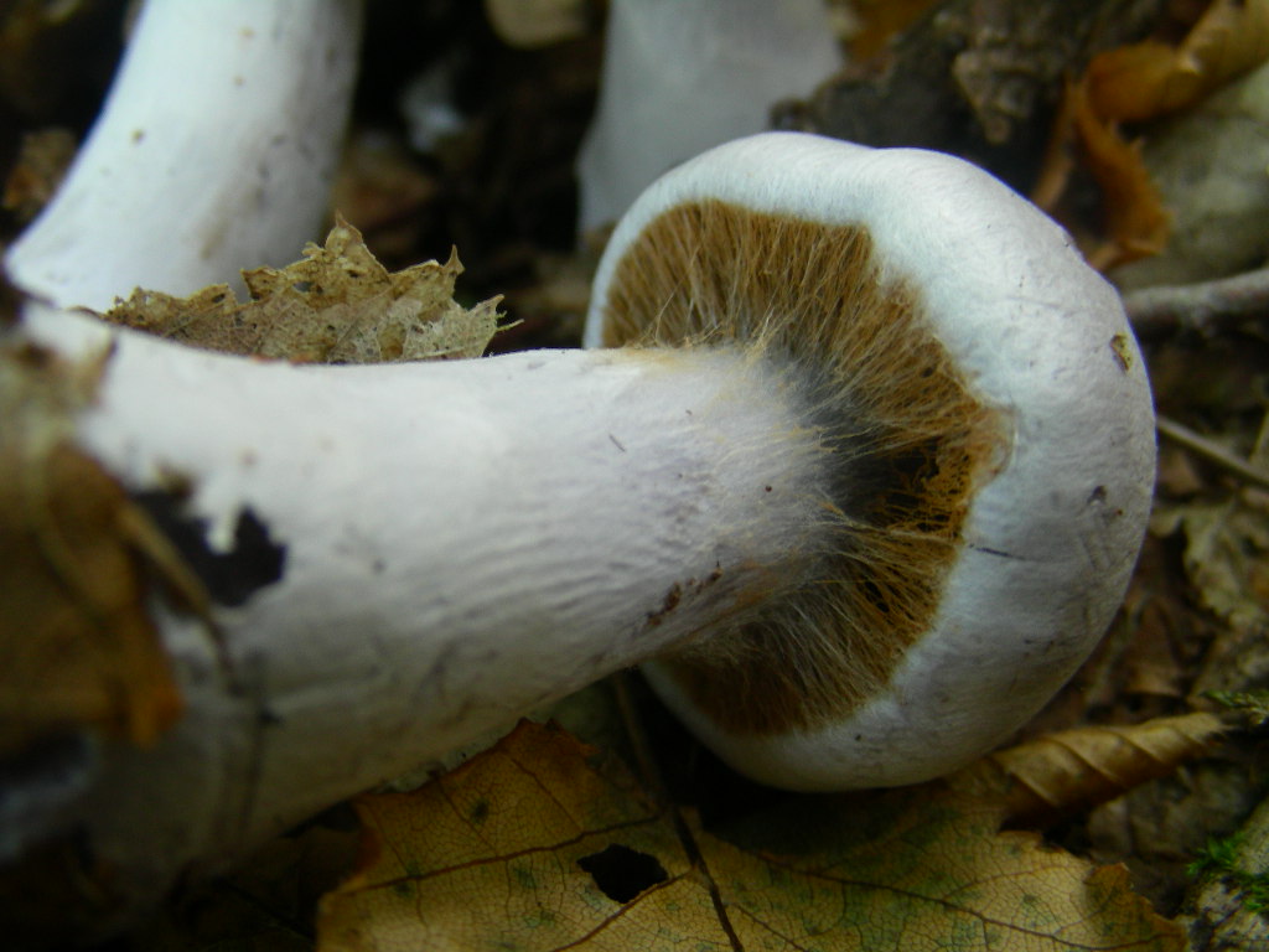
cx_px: 634
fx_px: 1393
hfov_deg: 49.0
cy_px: 476
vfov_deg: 37.7
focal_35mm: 38
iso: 50
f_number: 3.5
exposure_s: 1/5.1
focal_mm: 6.3
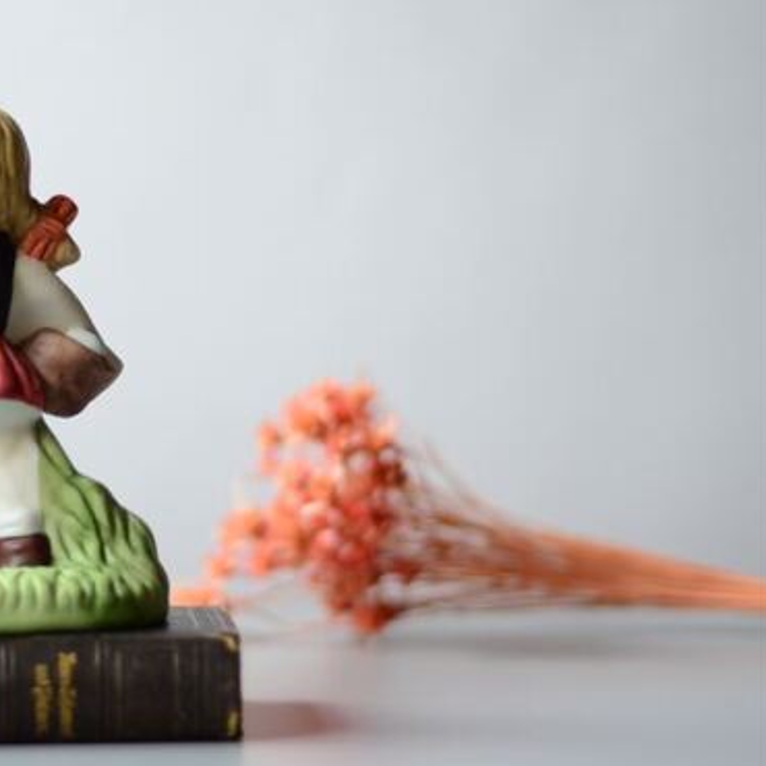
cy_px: 351
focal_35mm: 110
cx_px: 112
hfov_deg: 15.7
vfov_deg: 15.8
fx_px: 2754
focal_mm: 50
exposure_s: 1/200
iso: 800
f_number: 2
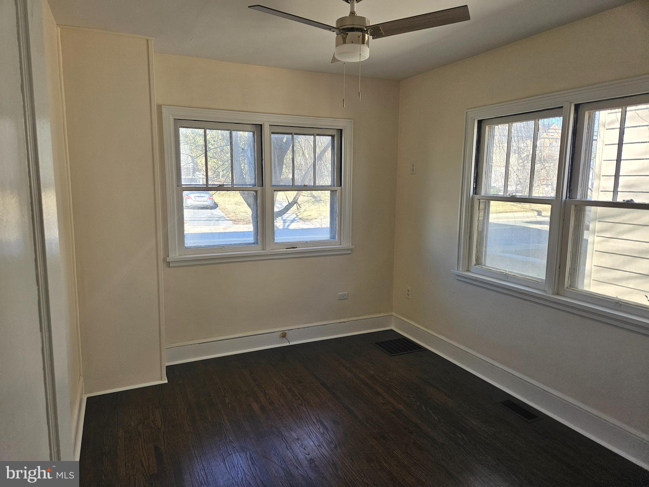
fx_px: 431
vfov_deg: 58.9
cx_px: 324
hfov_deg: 73.9
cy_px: 244
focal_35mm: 23
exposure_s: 1/207
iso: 64
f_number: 1.8
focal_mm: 5.4
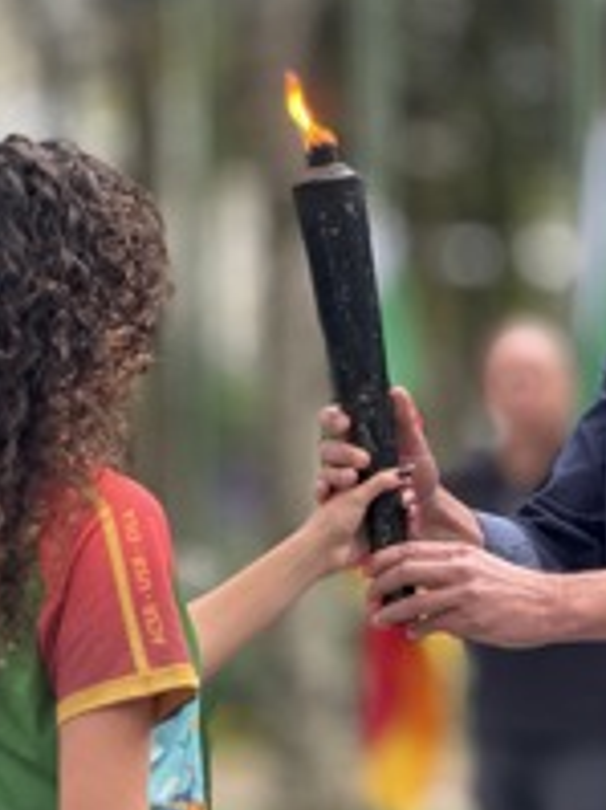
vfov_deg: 9.4
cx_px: 376
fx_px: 4930
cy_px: 383
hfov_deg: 7.0
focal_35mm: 211
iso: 250
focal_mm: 15.66
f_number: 2.8
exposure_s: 1/99
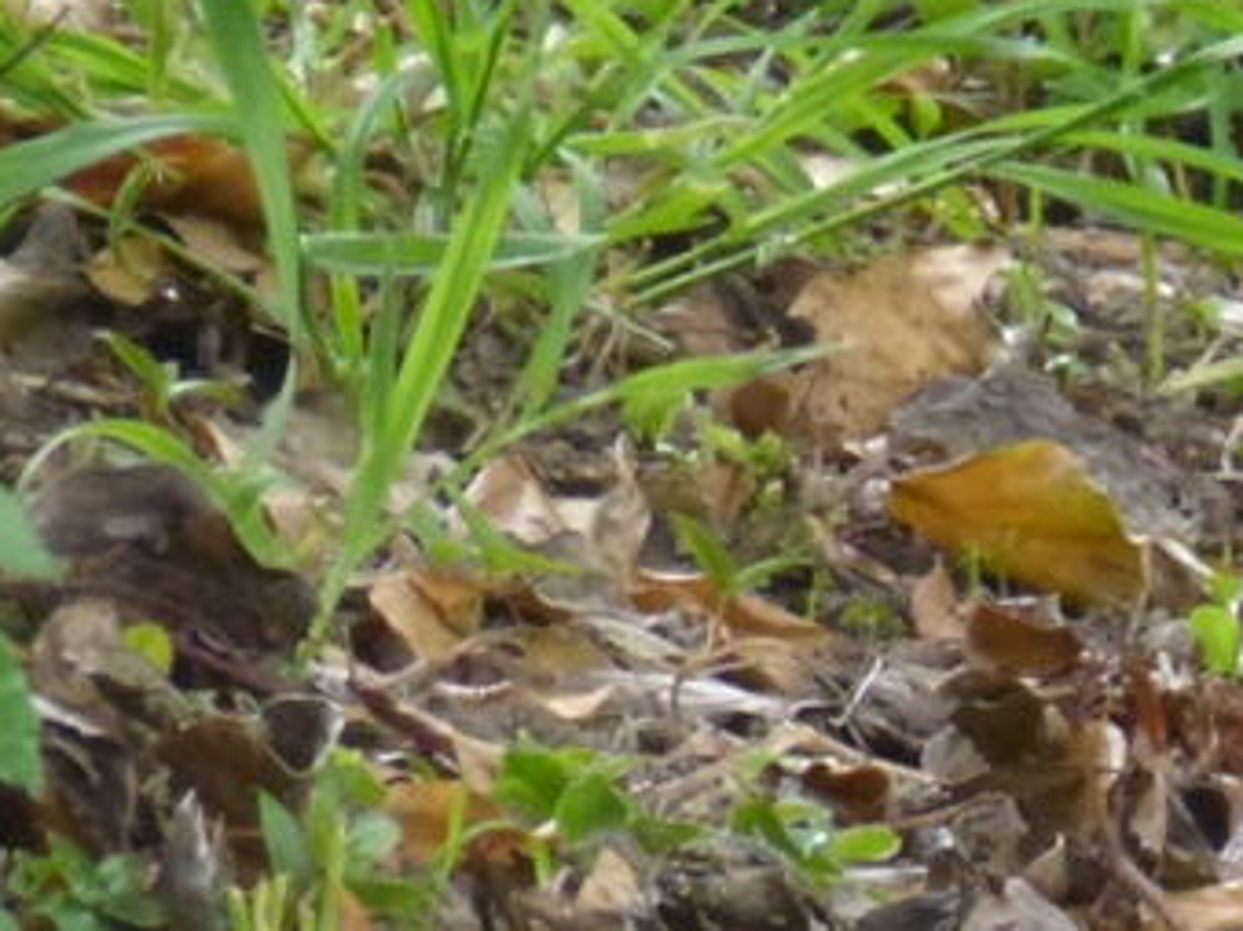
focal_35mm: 1524
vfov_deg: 1.0
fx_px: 54705
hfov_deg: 1.3
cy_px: 1155
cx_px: 1283
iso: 400
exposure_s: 1/50
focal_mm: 68.8
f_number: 5.9
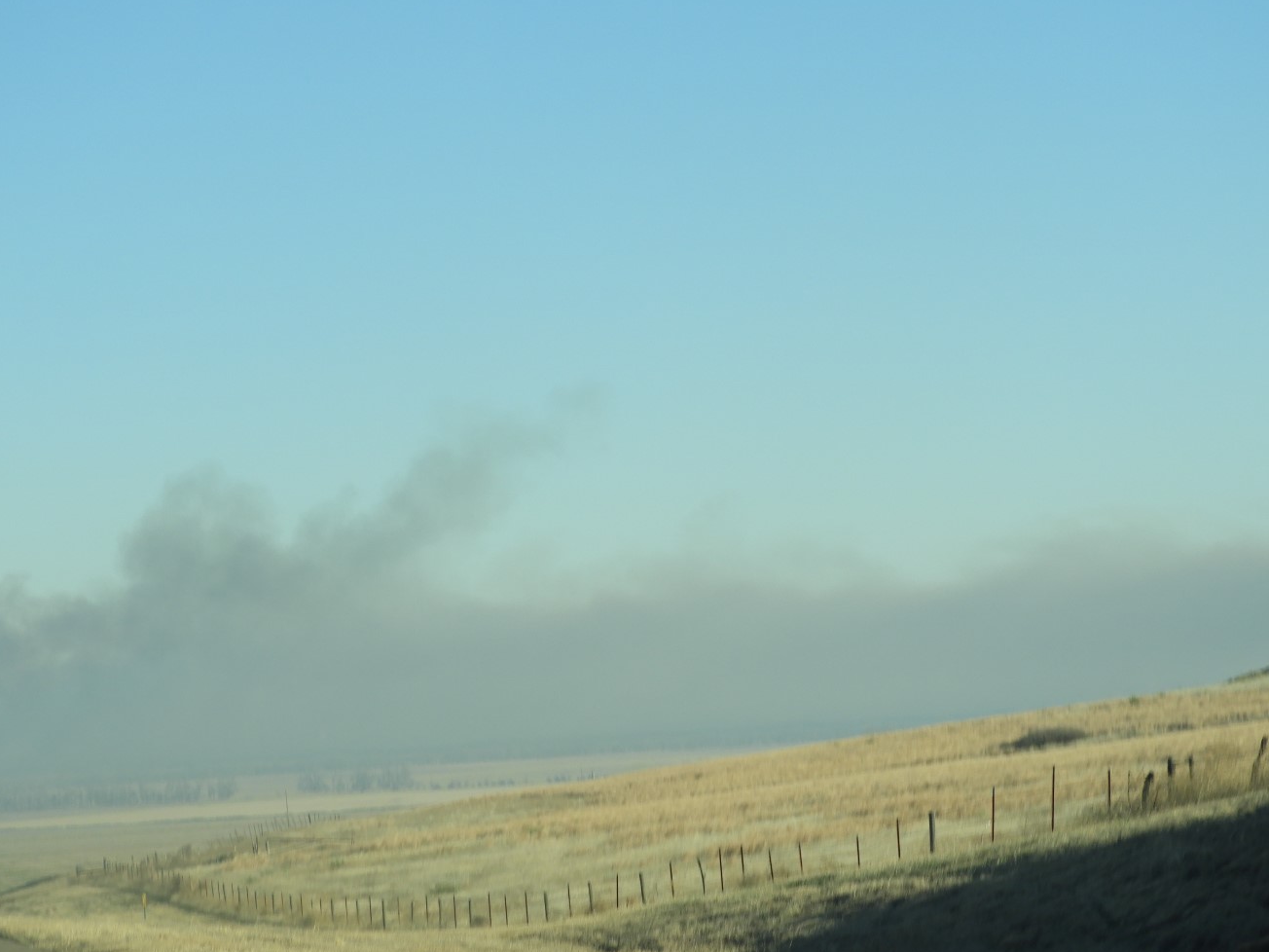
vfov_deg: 11.7
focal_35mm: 127
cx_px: 647
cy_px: 516
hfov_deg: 15.5
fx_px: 4656
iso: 100
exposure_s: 1/400
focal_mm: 20.6
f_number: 5
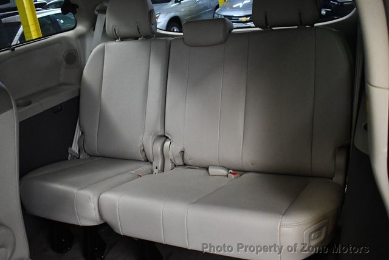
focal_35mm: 36
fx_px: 389
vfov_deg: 36.9
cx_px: 194
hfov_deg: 53.1
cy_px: 130
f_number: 3.5
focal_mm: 18
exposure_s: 1/80
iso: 3200
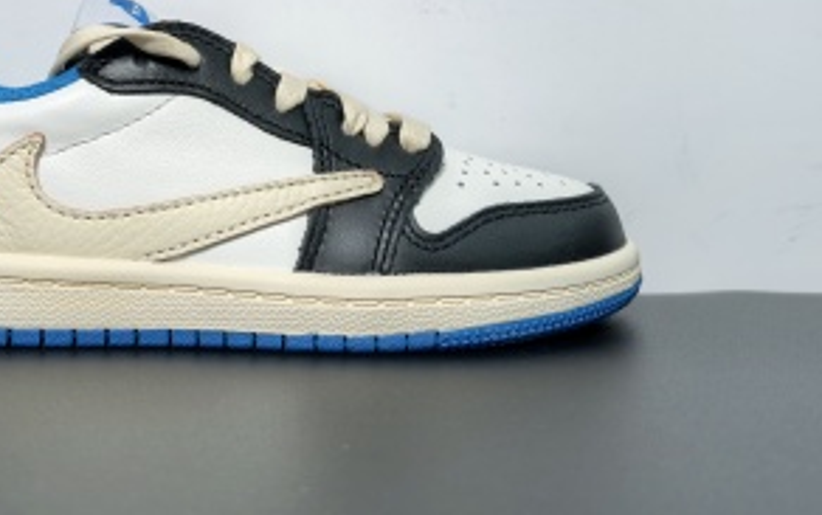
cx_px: 220
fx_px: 1099
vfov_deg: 26.0
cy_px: 120
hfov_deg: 40.0
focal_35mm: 49
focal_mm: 6.98
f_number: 2
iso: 50
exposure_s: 1/411
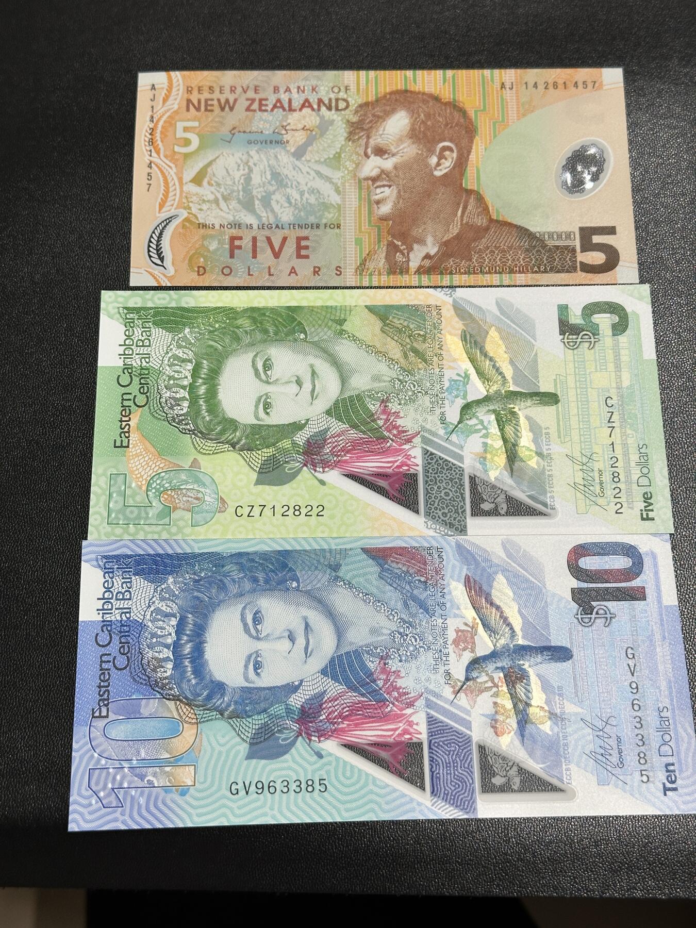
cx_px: 348
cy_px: 464
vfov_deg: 39.7
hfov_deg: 30.3
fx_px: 1287
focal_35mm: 48
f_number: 1.78
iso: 80
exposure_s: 1/50
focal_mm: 6.86
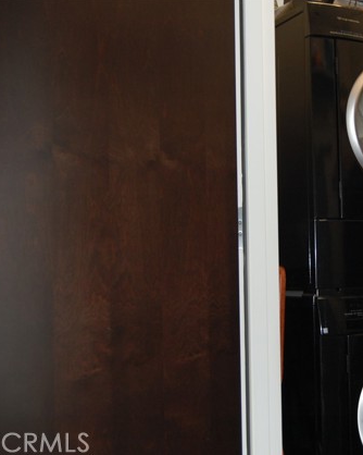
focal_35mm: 56
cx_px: 286
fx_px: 753
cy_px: 227
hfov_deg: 26.7
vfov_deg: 33.6
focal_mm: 26
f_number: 4
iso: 400
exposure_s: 1/60
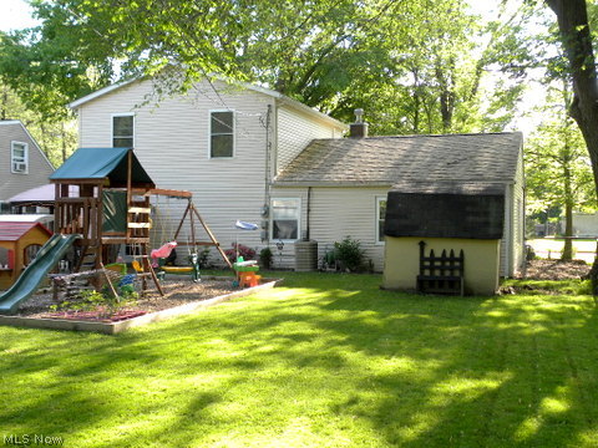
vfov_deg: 35.1
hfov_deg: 45.8
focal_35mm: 41
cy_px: 224
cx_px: 299
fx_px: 708
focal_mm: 7.3
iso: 64
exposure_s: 1/98.4
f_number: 3.2
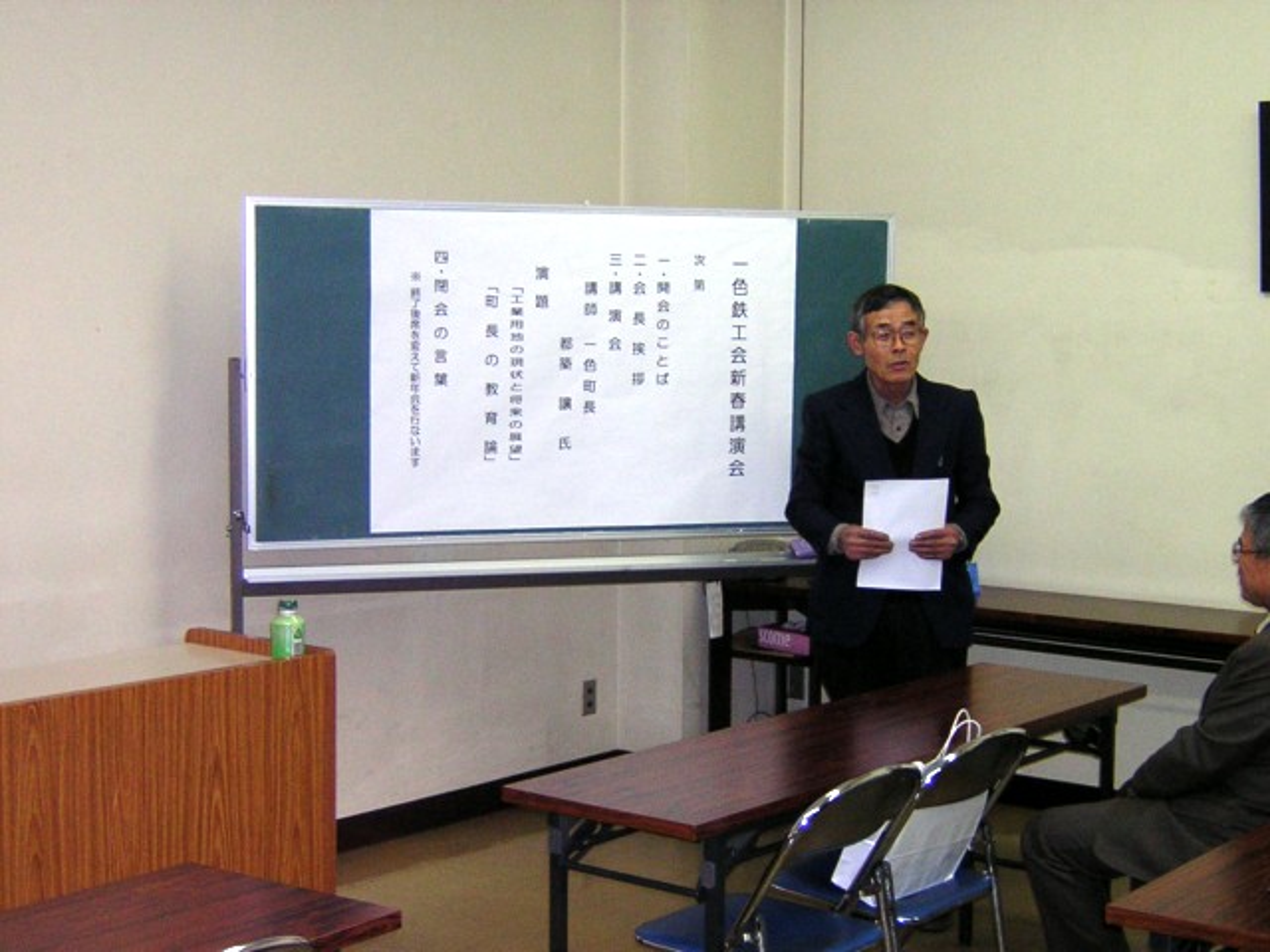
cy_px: 476
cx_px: 635
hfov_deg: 35.5
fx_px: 1981
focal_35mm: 54
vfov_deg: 27.0
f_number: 3.2
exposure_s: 1/60.1
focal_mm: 7.1
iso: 335
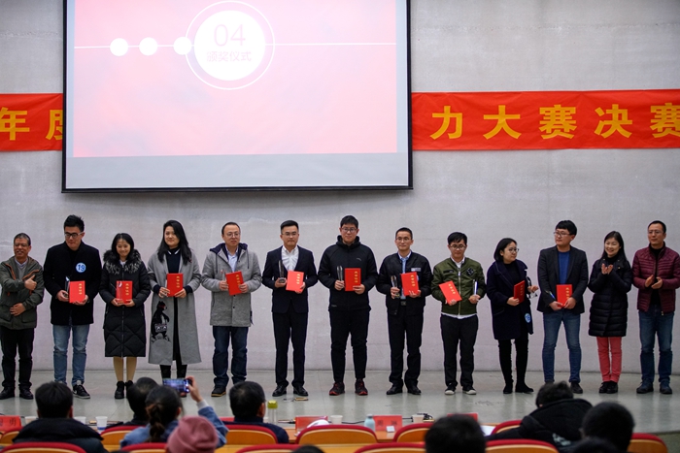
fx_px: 1322
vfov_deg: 19.5
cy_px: 226
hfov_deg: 28.8
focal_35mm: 70
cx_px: 340
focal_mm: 70
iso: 2500
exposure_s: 1/200
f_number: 2.8
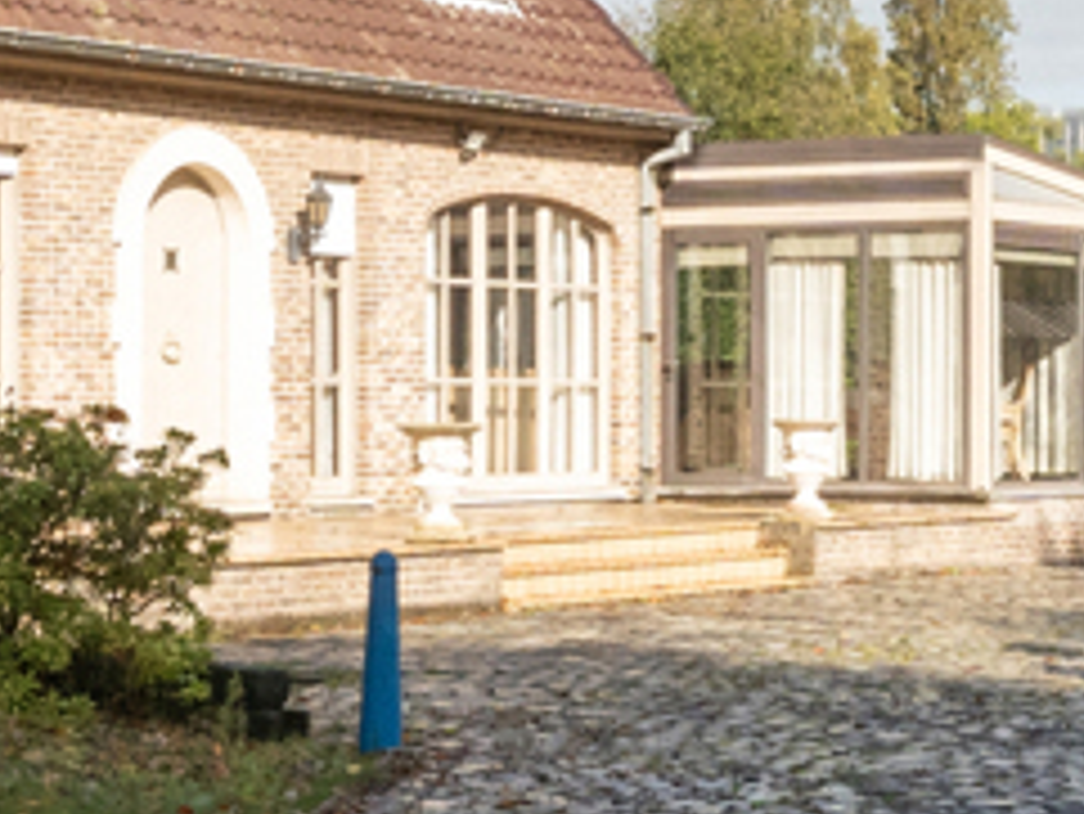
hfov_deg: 16.8
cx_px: 927
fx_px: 3626
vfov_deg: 12.8
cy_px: 288
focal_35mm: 116
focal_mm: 16.1
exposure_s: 1/1000
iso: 1600
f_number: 11
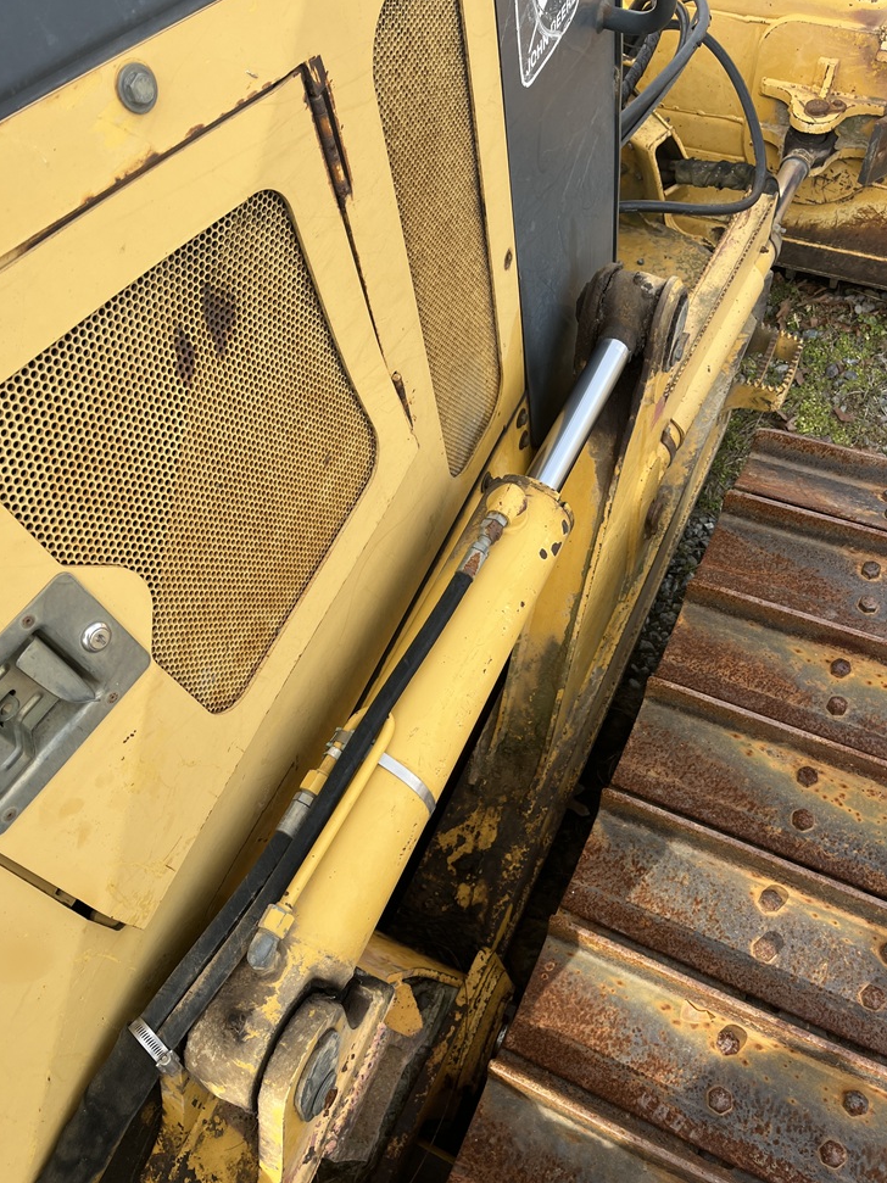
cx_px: 448
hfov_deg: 51.3
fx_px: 923
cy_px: 590
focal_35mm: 27
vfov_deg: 65.3
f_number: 1.6
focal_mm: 5.1
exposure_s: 1/878
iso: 50
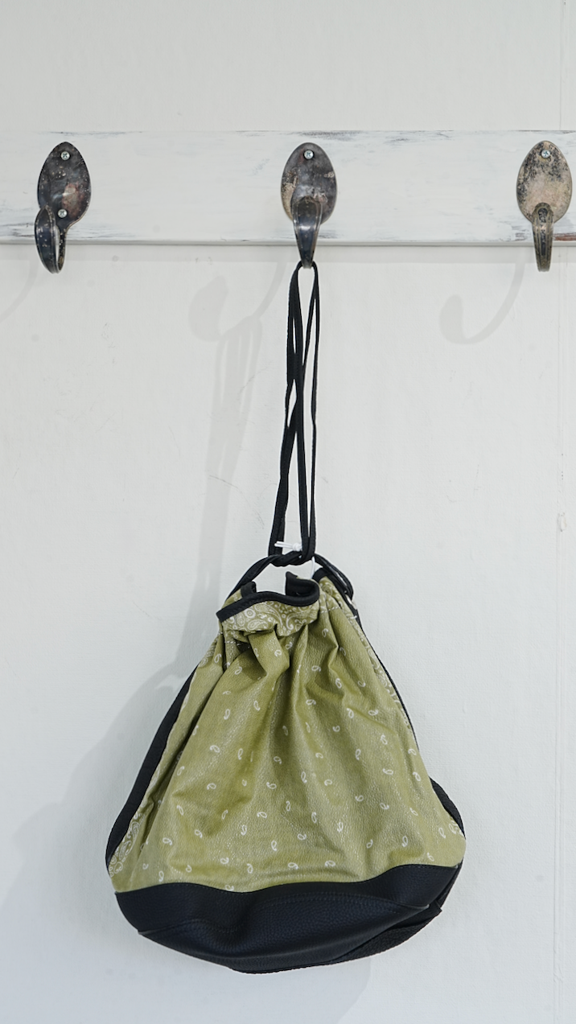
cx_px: 298
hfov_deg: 15.3
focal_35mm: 79
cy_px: 514
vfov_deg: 26.9
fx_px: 2145
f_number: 11
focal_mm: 75
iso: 1000
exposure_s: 1/30
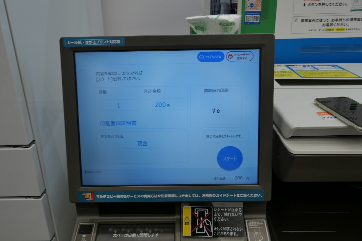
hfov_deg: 60.3
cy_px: 120
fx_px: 312
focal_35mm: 31
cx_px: 181
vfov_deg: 42.3
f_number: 6.3
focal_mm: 15
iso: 250
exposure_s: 1/40
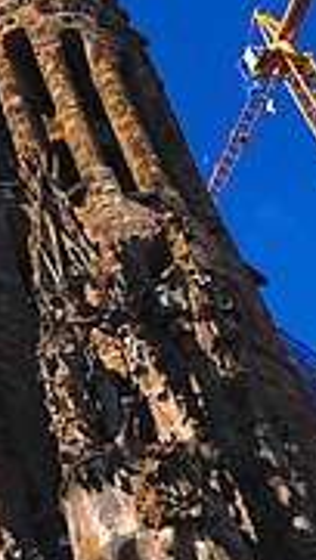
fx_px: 1398
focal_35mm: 94
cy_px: 170
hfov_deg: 11.6
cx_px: -319
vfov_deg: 22.5
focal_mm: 18
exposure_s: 1/3200
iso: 200
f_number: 4
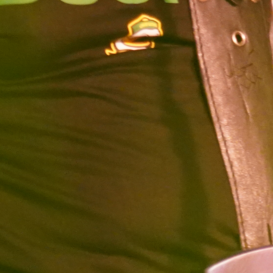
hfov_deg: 3.6
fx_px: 4283
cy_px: -115
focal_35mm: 480
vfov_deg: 3.6
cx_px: 314
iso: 12800
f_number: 4
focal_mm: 105
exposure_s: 1/125
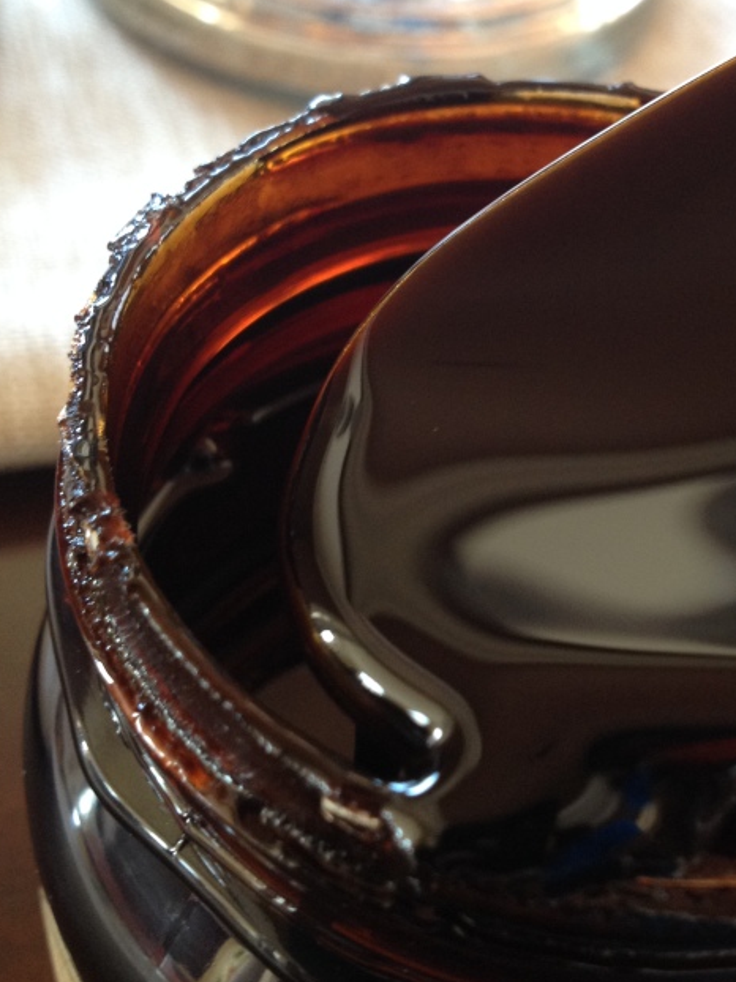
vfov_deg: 33.1
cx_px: 535
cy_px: 365
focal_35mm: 58
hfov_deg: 25.0
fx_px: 1645
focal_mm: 4.28
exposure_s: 1/20
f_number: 2.4
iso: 100
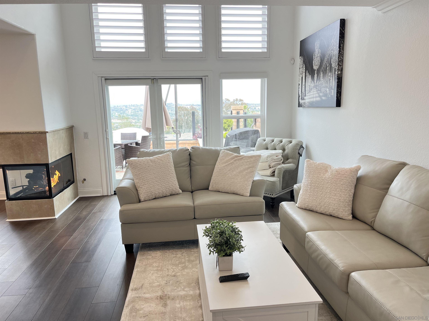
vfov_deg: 53.1
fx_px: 322
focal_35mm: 26
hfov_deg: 67.3
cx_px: 214
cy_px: 160
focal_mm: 5.1
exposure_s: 1/120
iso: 64
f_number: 1.6
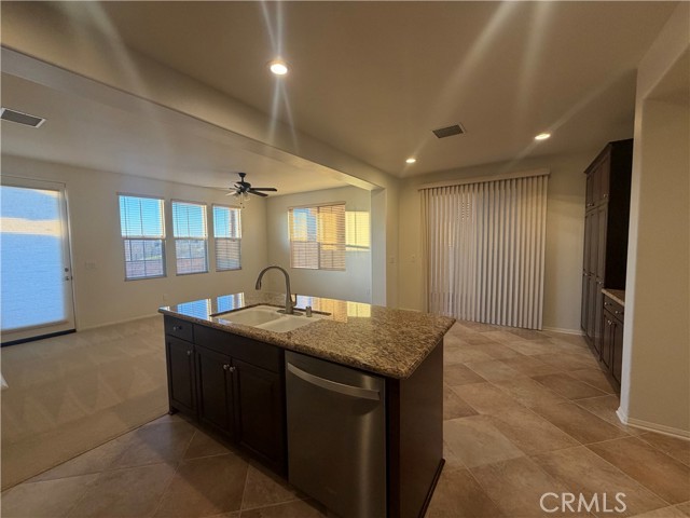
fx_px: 279
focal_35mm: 14
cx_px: 345
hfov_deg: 102.1
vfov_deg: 85.7
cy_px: 259
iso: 125
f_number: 2.2
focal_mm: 2.22
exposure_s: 1/120
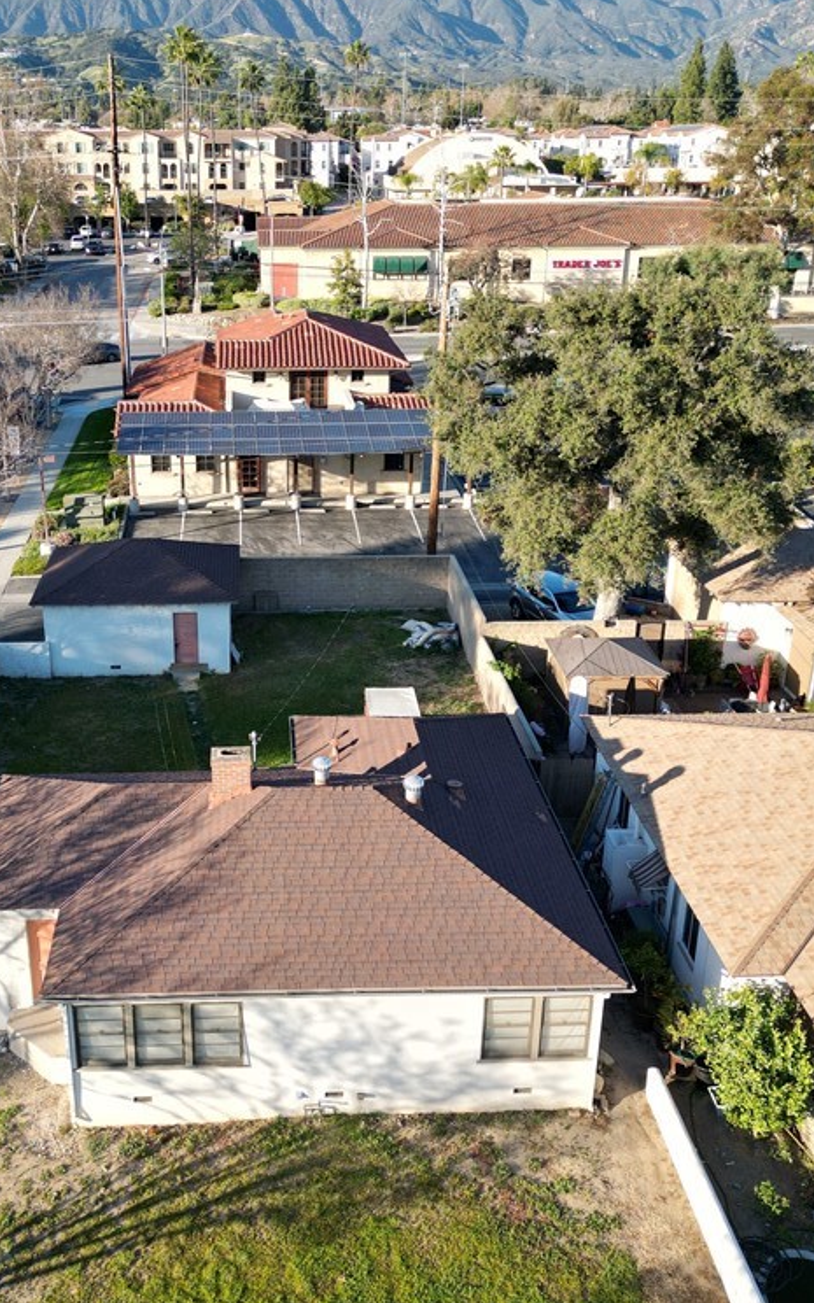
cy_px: 676
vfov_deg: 55.3
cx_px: 289
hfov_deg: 36.0
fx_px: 1242
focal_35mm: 35
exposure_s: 1/1250
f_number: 1.7
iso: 140
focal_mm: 6.72
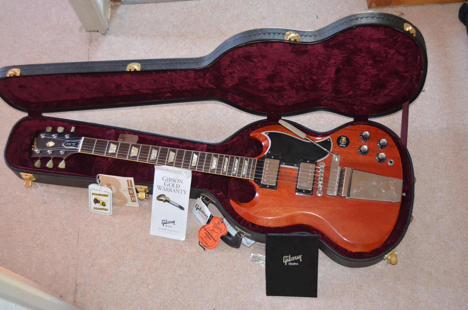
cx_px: 234
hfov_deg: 42.4
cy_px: 155
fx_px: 603
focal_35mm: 46
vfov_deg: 28.8
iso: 3200
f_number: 4.2
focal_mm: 31
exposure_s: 1/60
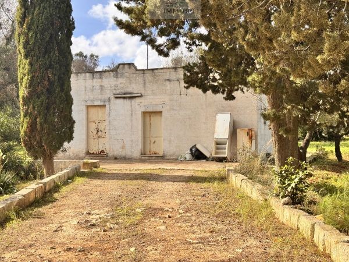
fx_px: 484
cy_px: 131
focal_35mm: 48
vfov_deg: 30.3
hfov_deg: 39.7
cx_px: 174
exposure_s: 1/2331
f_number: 1.78
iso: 64
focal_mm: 6.76
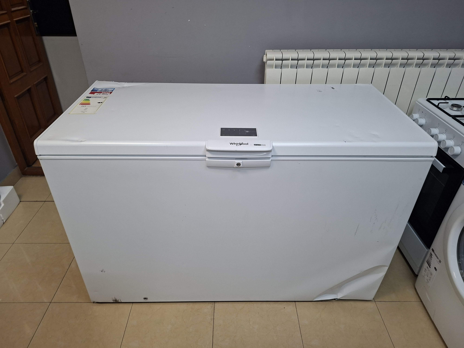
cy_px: 174
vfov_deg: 58.9
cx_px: 232
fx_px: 308
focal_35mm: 23
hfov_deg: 73.9
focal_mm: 5.54
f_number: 1.8
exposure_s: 1/100
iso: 200
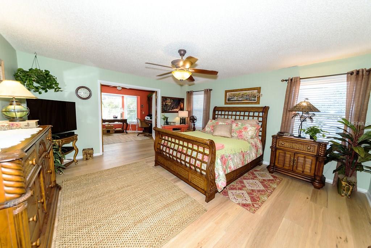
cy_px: 124
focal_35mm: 12
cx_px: 186
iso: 400
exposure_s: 1/40
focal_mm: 12
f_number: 5.6
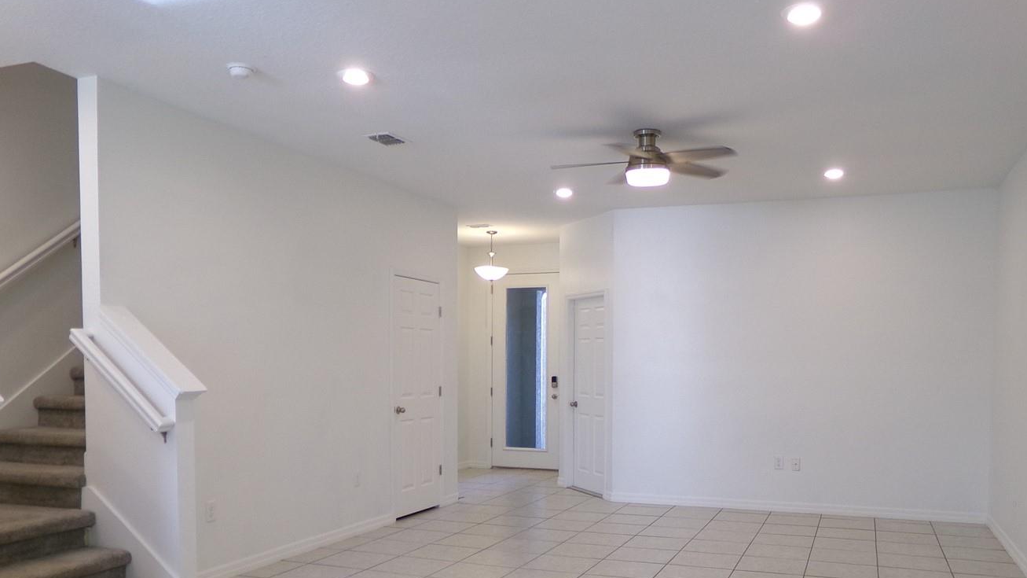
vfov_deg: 36.3
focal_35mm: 32
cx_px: 541
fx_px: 871
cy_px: 388
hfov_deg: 61.0
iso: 142
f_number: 3.7
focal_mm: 4.3
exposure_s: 1/34
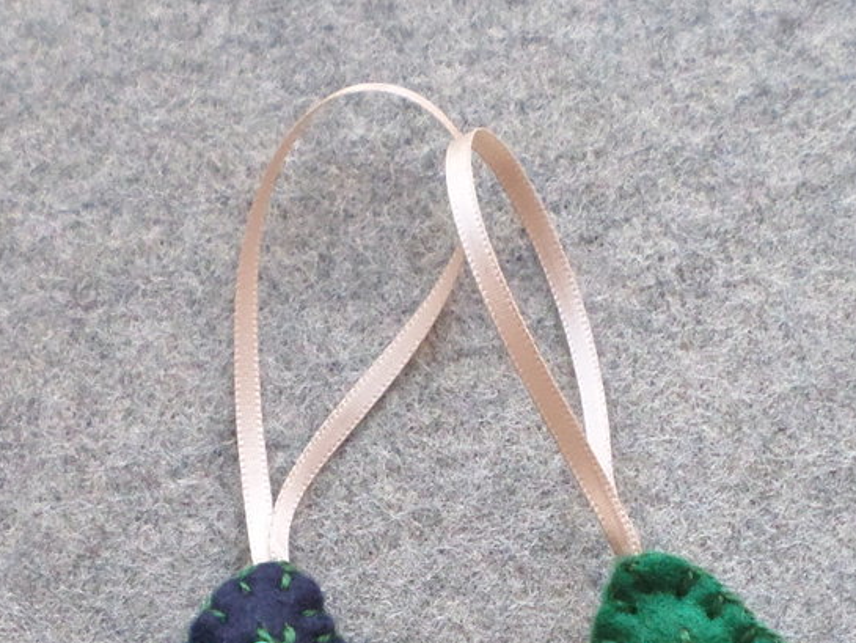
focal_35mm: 88
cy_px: 830
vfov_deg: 15.9
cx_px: 446
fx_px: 2177
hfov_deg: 22.2
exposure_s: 1/30
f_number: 2.5
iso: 200
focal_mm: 4.5
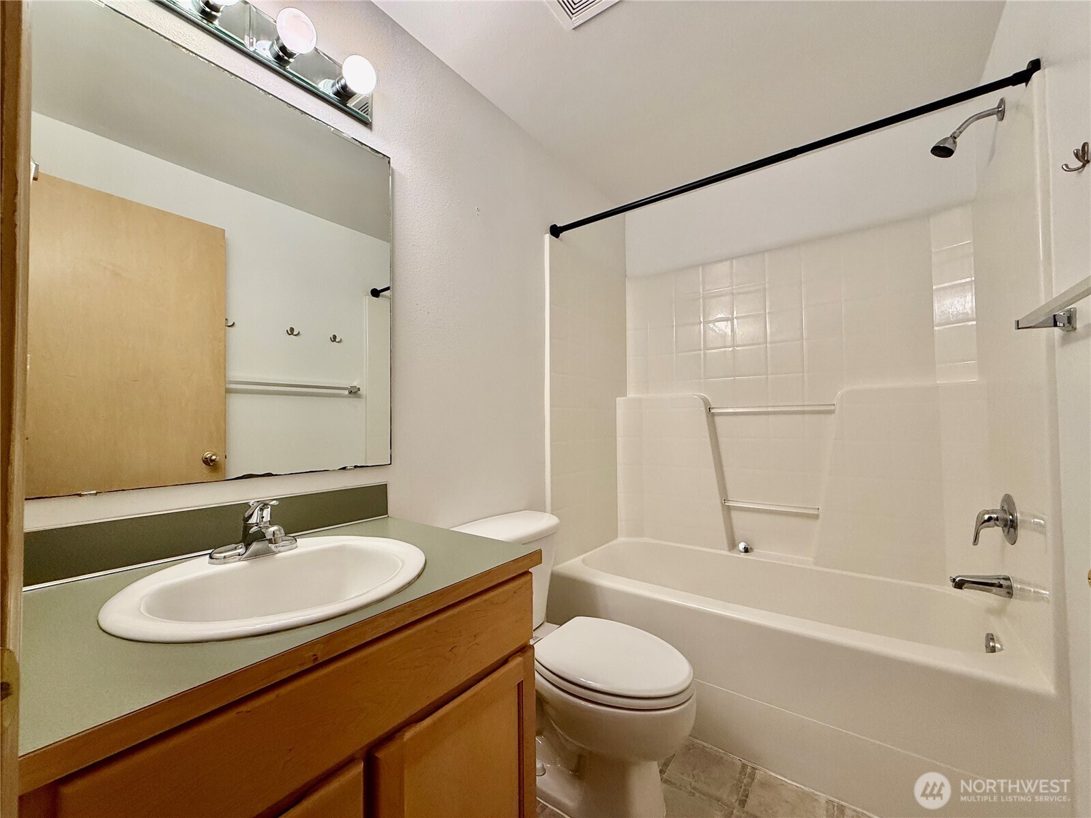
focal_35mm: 14
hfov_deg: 102.1
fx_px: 441
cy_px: 409
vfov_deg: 85.7
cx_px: 546
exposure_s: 1/120
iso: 250
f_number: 2.2
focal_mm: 2.22
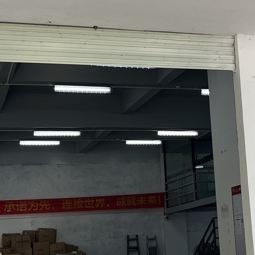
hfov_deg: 21.5
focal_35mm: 79
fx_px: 658
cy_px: 132
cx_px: 227
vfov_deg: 21.9
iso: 40
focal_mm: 5.1
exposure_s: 1/121
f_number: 1.6
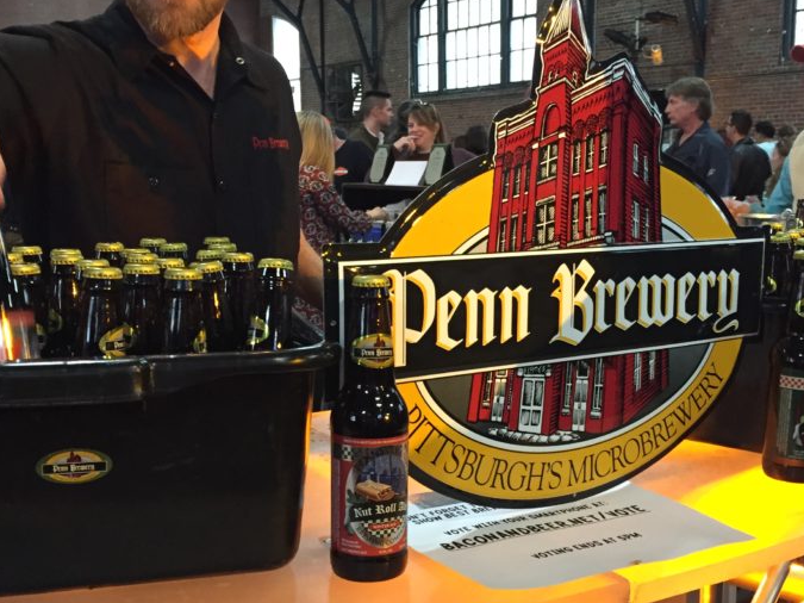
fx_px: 1022
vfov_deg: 32.9
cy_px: 318
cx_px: 395
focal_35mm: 44
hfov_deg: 43.0
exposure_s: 1/15
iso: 250
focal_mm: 4.15
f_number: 2.2
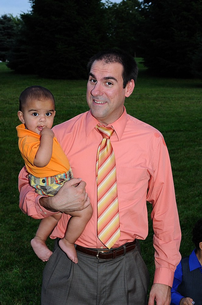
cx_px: 101
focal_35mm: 68
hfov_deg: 20.1
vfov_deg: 29.9
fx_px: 570
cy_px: 152
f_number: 7.1
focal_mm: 45
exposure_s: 1/125
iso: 1100
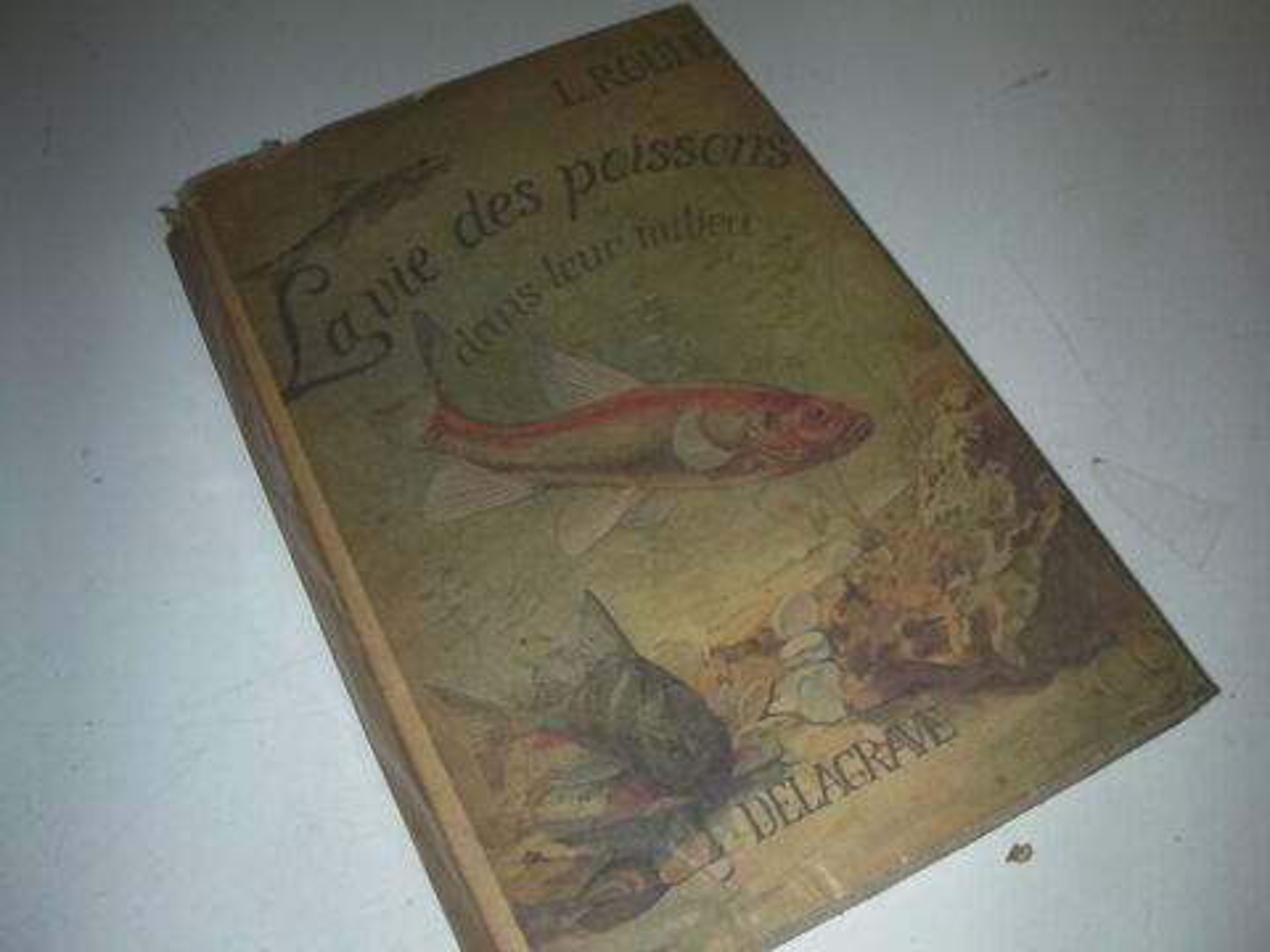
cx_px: 635
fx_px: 1394
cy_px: 476
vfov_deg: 37.7
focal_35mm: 38
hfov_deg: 49.0
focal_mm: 6.3
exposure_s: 1/30
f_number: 5.6
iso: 200
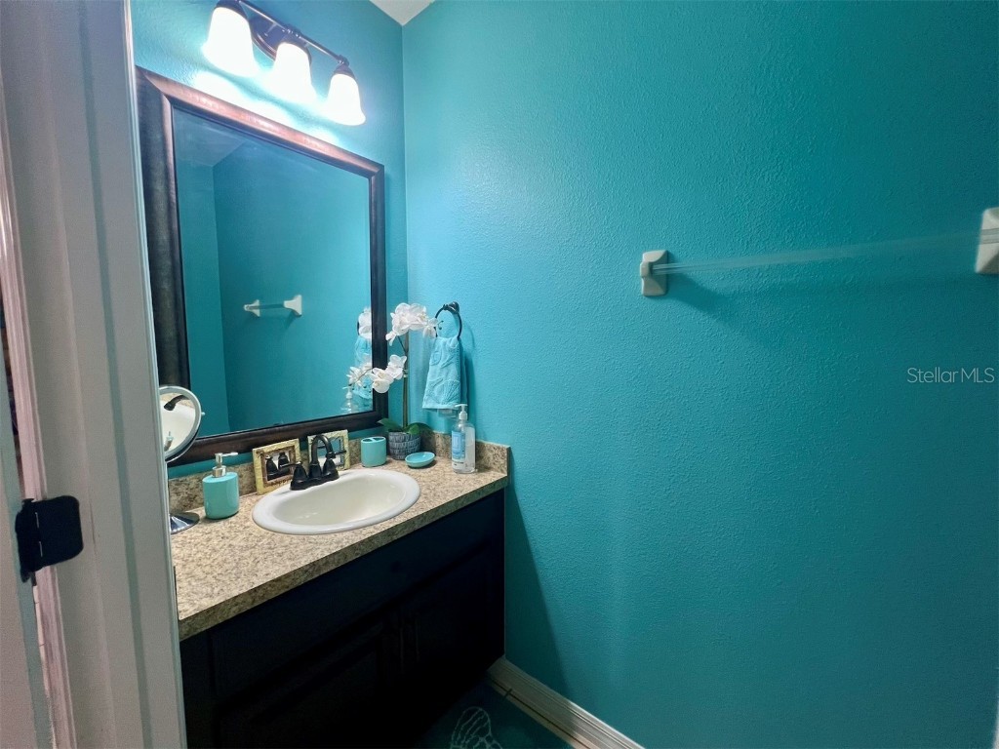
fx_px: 375
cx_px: 500
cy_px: 374
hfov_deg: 106.2
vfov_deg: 89.9
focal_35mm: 13
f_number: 1.8
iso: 160
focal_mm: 1.57
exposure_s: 1/60
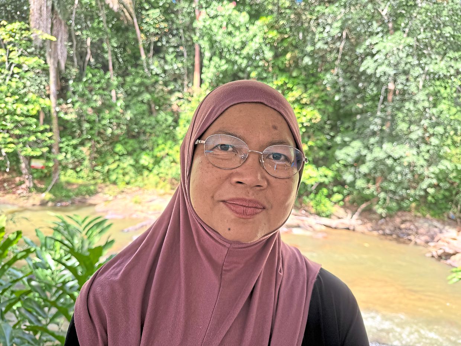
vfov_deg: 56.8
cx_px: 230
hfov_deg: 71.6
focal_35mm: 24
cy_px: 173
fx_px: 320
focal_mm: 6.76
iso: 80
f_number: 1.78
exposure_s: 1/174
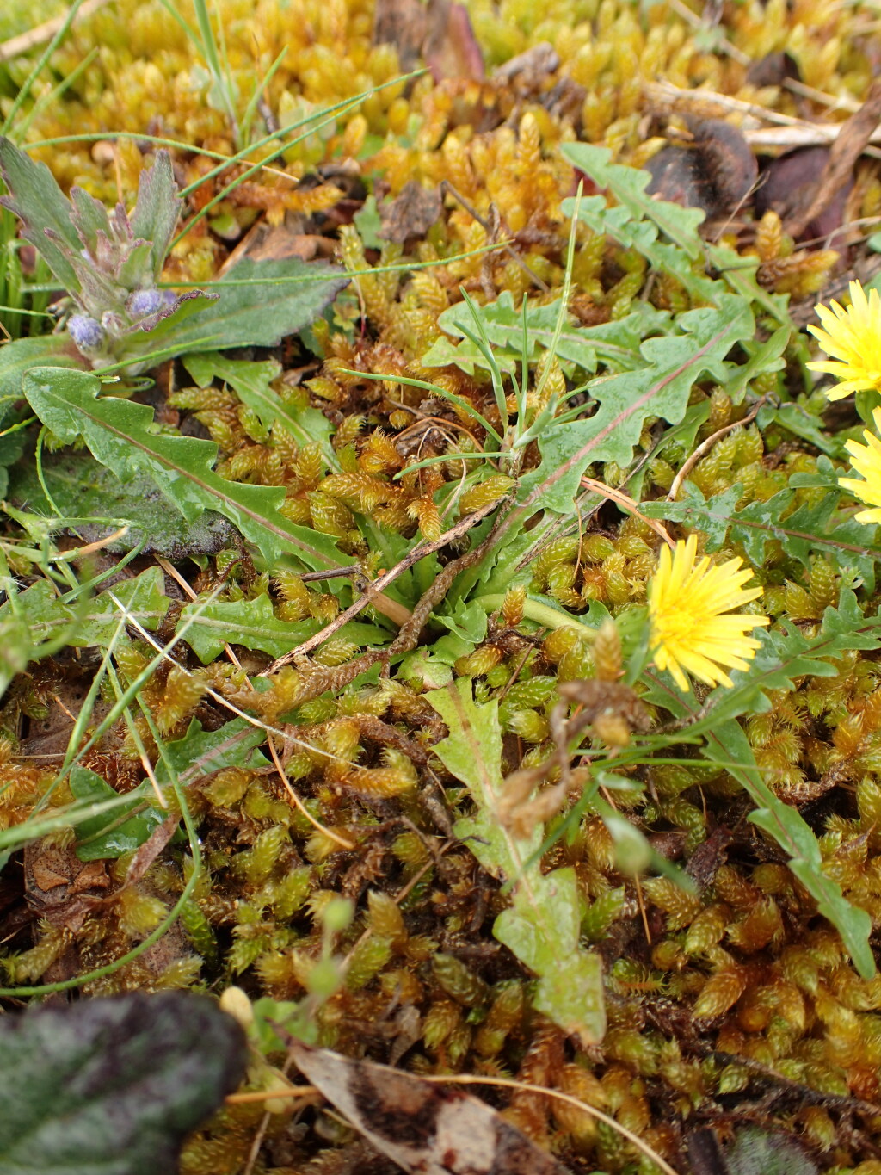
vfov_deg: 60.0
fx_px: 1018
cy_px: 588
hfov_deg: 46.8
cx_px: 440
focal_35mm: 30
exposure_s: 1/160
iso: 100
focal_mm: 5.5
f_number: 3.2
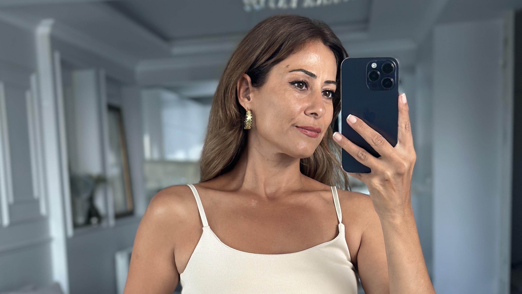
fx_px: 969
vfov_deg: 16.7
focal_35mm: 70
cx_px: 260
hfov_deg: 30.2
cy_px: 315
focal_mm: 6.86
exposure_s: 1/60
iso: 125
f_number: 1.78
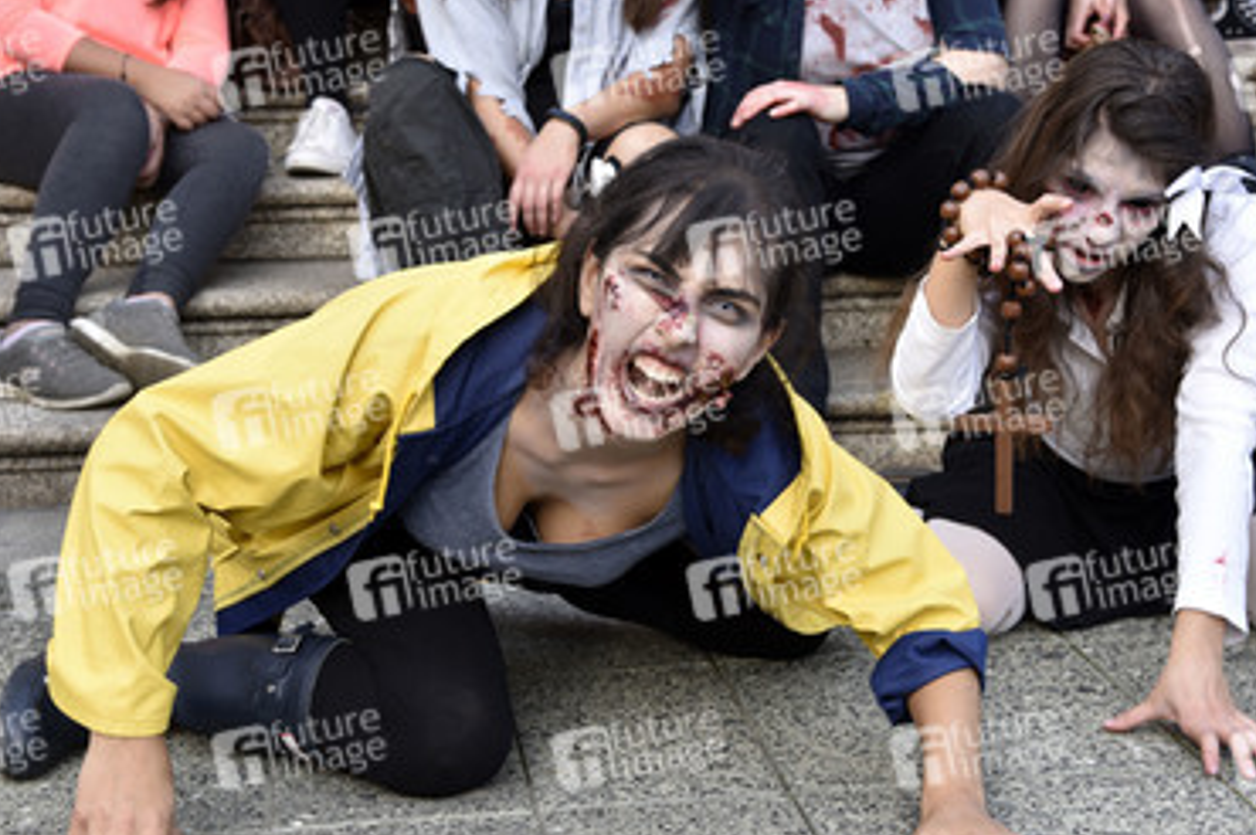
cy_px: 496
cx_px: 684
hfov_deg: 30.1
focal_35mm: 67
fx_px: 2335
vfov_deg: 20.3
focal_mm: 55
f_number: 5.6
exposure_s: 1/125
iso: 400
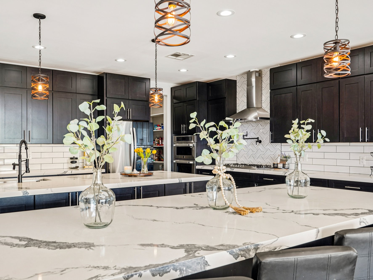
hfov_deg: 58.9
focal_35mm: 31
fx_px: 329
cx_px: 168
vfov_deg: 46.0
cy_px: 141
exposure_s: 1/15
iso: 400
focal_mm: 27.5
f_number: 8
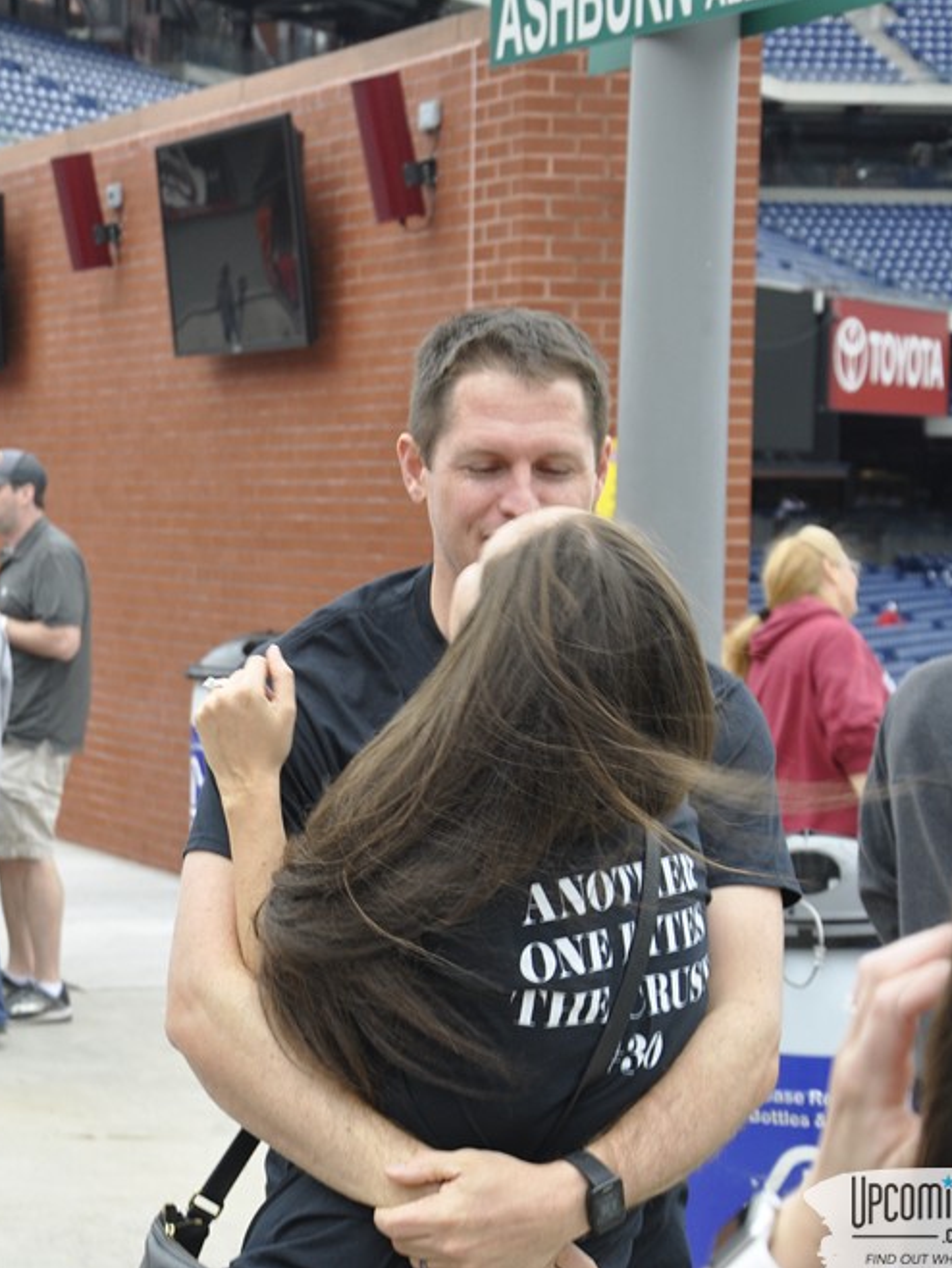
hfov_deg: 14.0
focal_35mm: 105
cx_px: 166
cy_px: 632
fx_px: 3848
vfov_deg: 18.7
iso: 400
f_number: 8
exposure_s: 1/60
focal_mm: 48
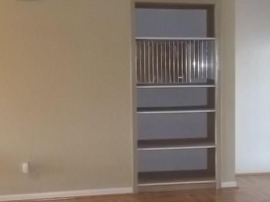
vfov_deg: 20.6
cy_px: 135
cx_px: 206
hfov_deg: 27.0
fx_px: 554
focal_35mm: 71
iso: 400
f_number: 2.9
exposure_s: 1/30
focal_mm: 5.7
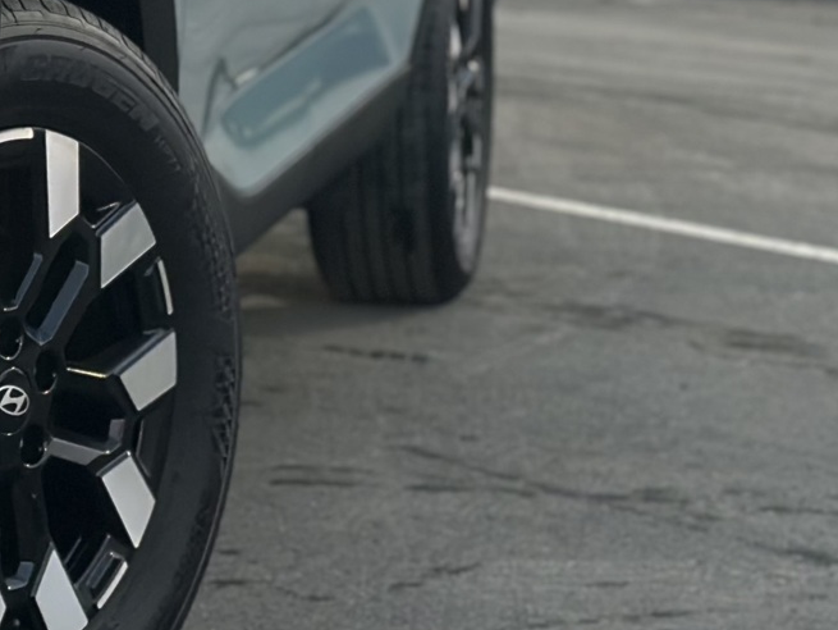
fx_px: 3633
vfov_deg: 9.8
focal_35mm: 150
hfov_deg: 13.0
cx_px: -20
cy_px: -76
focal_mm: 6.86
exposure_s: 1/60
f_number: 1.78
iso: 200
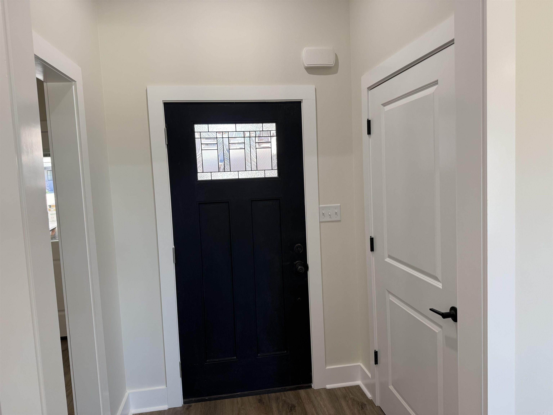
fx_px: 383
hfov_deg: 71.6
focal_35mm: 24
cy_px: 208
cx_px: 276
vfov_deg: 56.8
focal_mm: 6.76
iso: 125
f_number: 1.78
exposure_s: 1/120
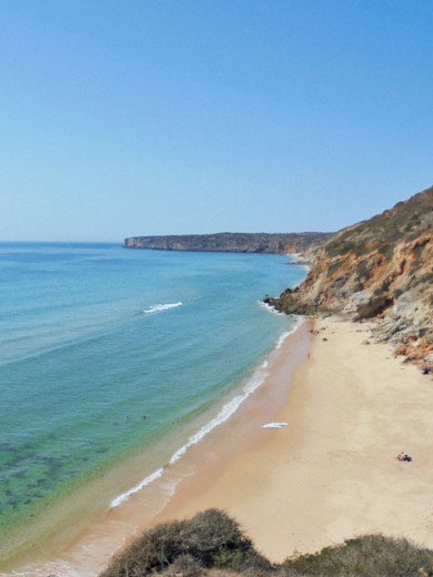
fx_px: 600
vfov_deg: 51.2
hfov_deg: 39.6
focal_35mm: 36
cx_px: 202
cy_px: 330
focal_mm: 4.6
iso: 100
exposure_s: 1/160
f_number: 11.5
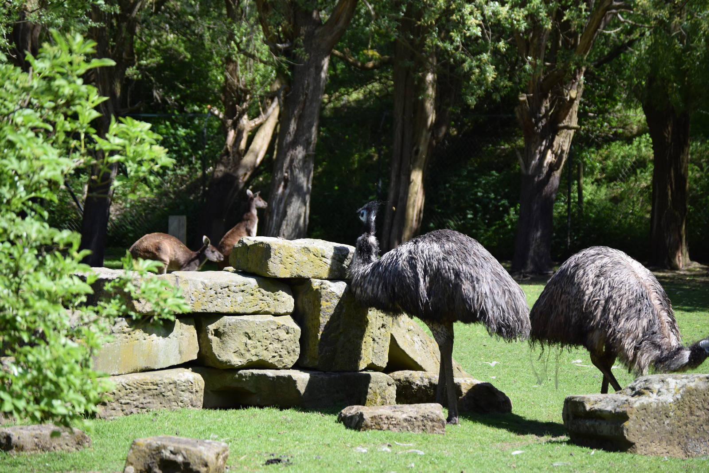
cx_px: 354
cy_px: 236
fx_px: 2511
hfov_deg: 16.1
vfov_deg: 10.8
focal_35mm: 128
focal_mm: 85
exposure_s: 1/1250
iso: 400
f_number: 4.8
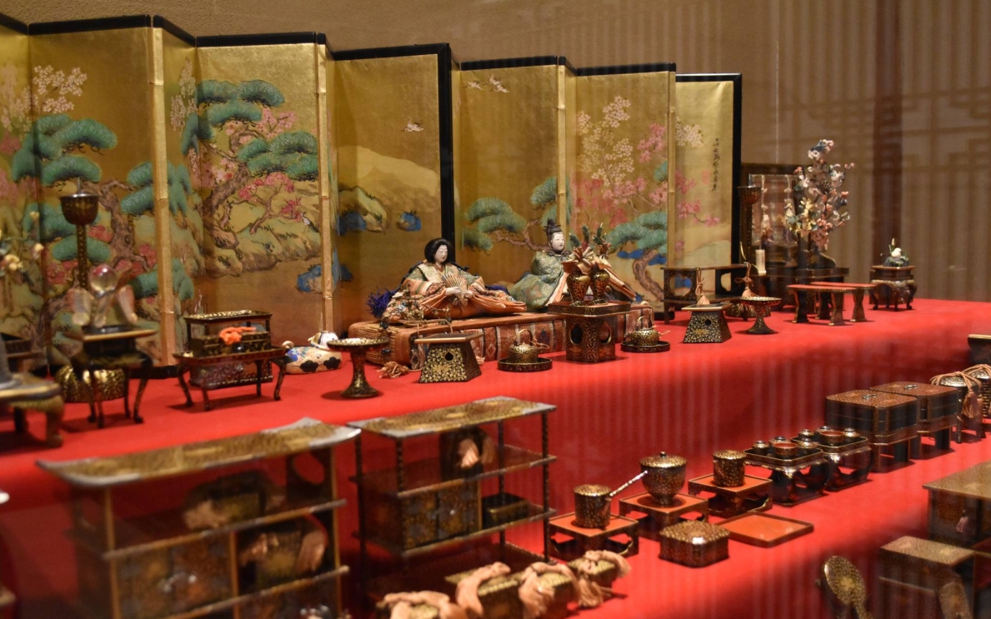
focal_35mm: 37
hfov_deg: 52.8
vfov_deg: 34.4
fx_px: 999
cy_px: 324
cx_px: 496
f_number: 4
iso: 3200
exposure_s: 1/50
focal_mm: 24
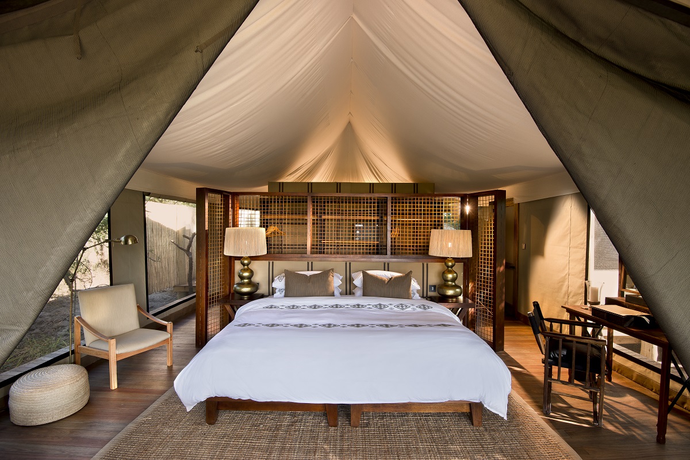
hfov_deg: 96.7
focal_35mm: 16
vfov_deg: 73.7
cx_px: 345
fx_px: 307
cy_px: 230
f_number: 8
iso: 200
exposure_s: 1/15
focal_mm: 16
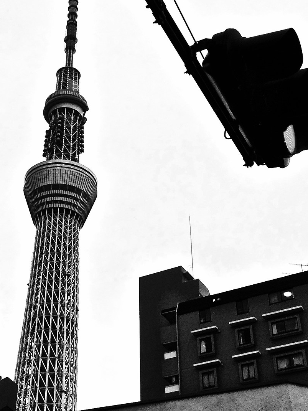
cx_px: 110
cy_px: 146
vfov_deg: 29.7
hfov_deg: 22.5
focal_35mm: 65
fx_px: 771
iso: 32
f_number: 2.2
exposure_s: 1/351
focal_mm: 4.15
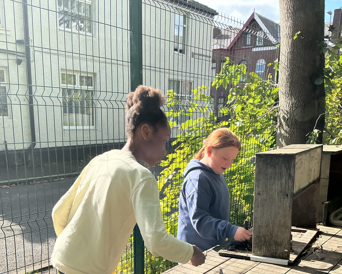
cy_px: 238
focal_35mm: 40
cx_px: 163
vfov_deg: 35.5
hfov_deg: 45.8
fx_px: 405
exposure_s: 1/709
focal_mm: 3
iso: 25
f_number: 1.8
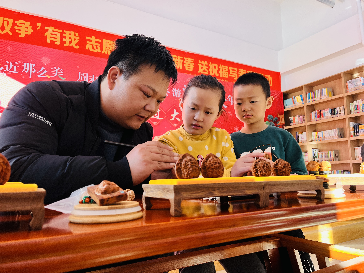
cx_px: 182
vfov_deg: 53.1
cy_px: 136
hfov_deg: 67.3
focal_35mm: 26
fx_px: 273
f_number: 1.6
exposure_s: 1/100
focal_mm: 5.1
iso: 80
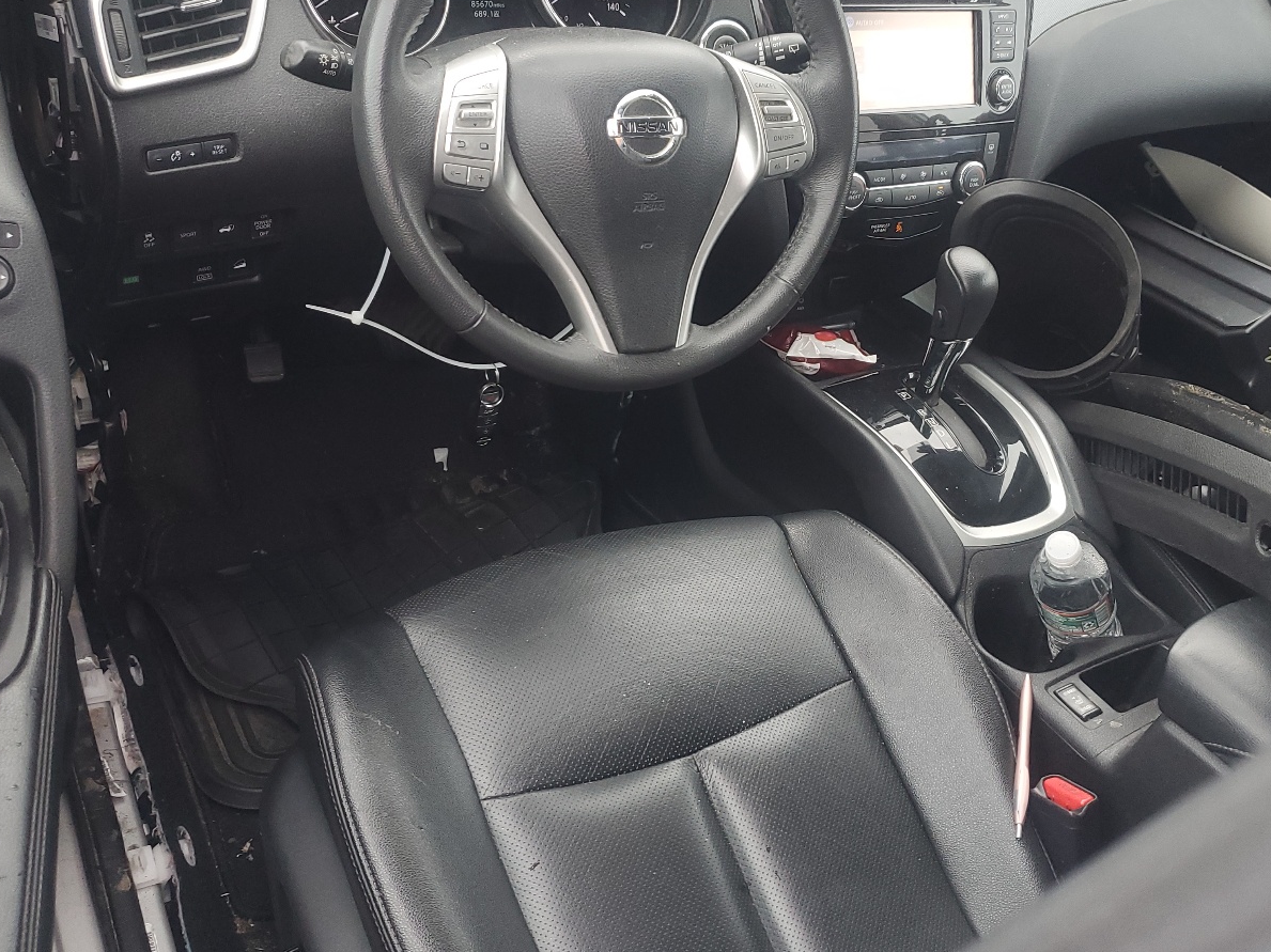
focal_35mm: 35
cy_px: 433
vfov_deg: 40.6
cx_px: 760
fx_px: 1285
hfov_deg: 52.3
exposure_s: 1/120
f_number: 1.5
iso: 85
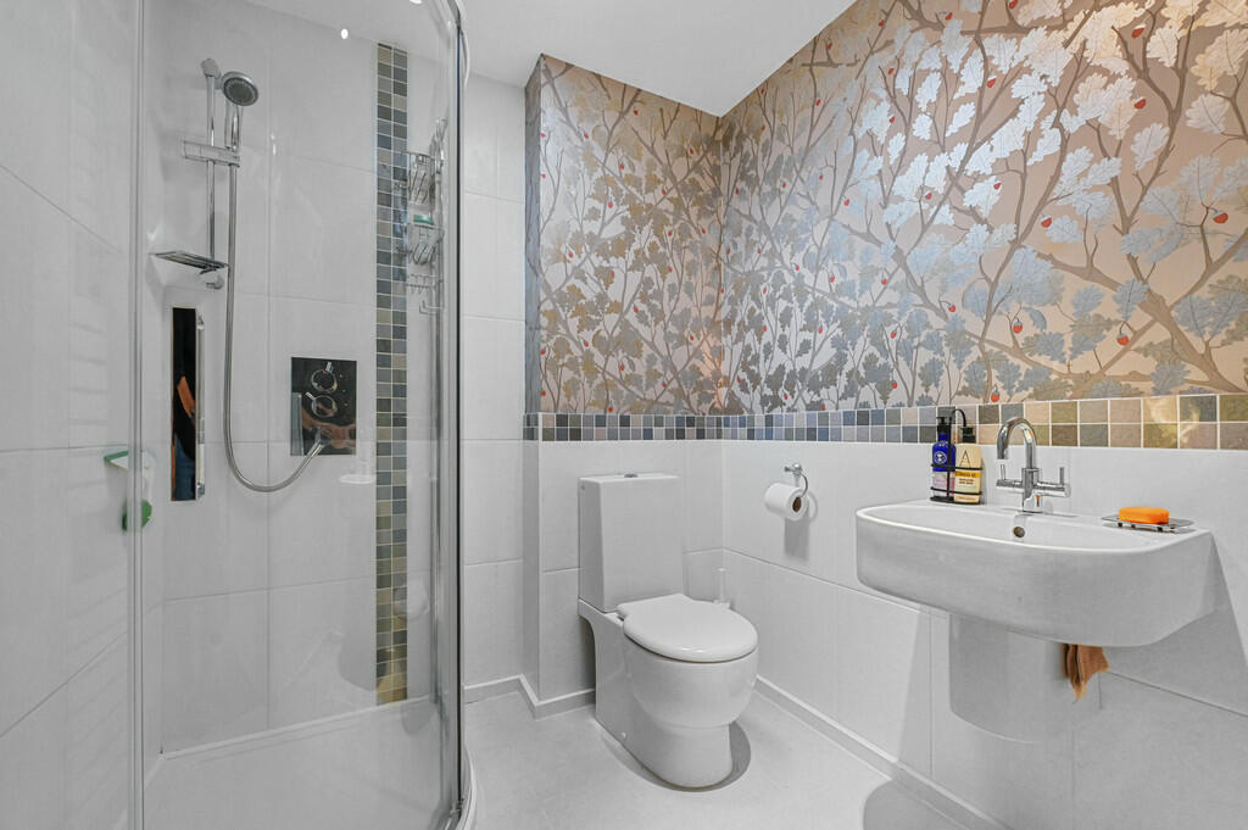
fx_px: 485
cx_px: 624
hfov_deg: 104.3
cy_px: 415
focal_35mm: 14
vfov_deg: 81.1
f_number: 8
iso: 2000
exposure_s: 1/5
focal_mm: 14
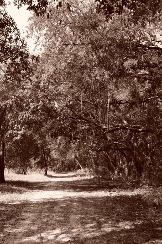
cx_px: 54
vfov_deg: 51.3
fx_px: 243
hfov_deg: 36.5
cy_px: 178
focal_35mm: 36
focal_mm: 24
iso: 400
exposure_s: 1/60
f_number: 16
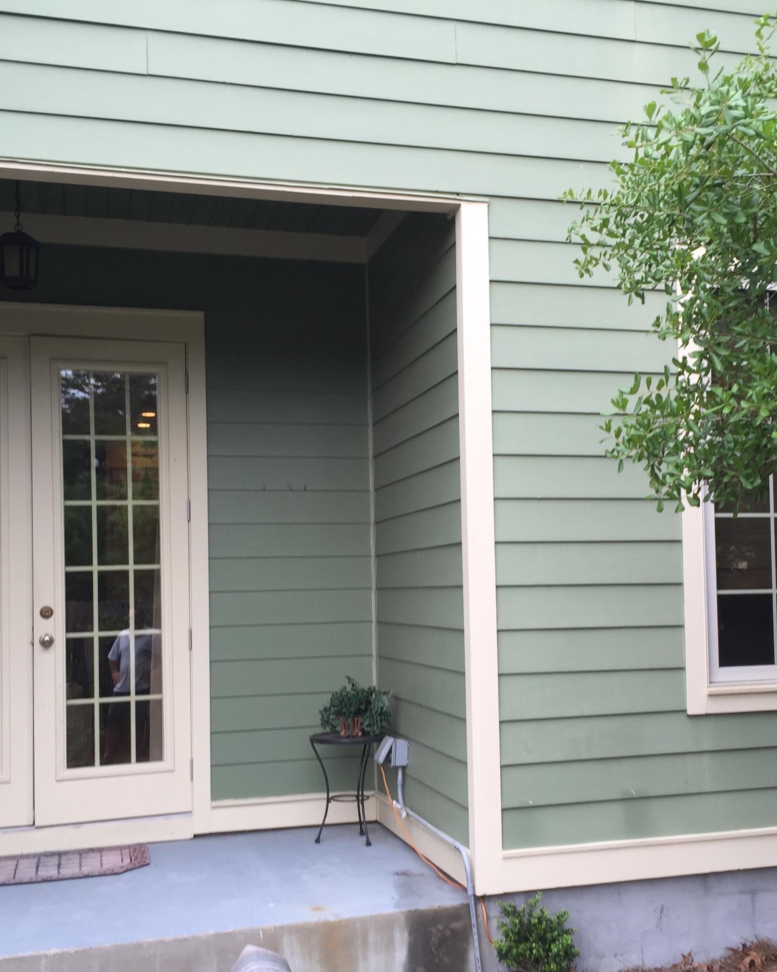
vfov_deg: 43.8
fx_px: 1207
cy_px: 539
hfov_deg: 35.5
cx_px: 486
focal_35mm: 42
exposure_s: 1/160
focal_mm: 4.15
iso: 32
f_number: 2.2
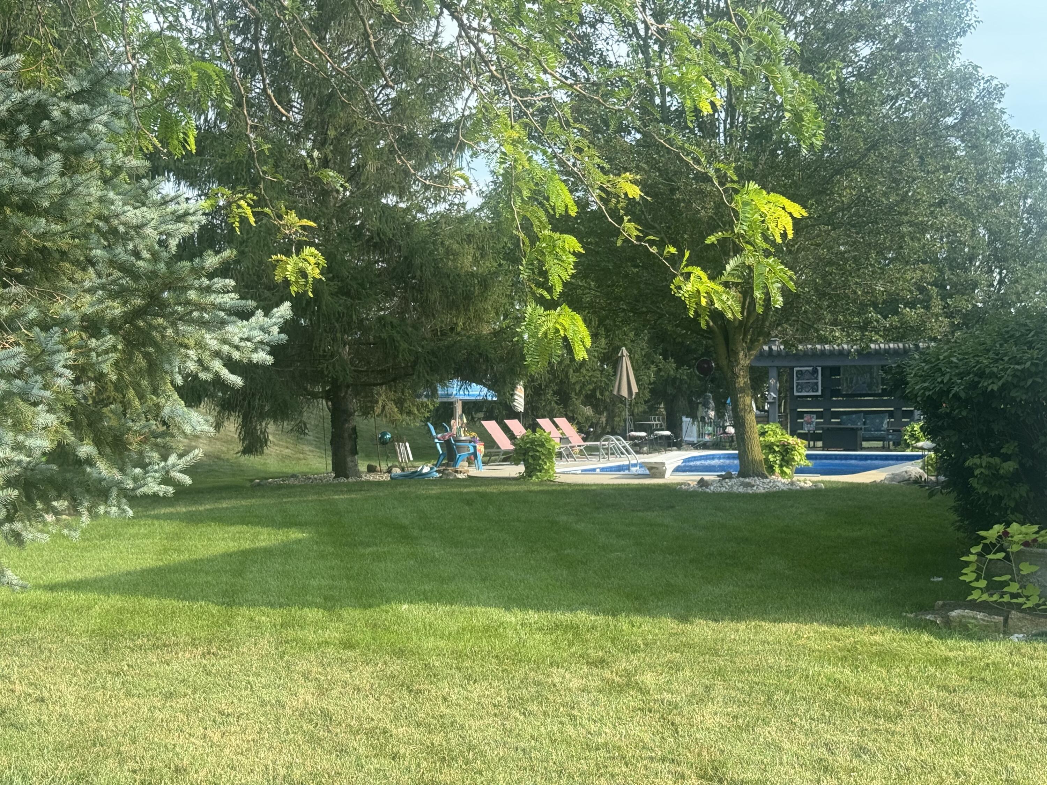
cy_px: 392
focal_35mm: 48
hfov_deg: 39.7
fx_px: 1452
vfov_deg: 30.3
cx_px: 524
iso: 64
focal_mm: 6.76
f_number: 1.78
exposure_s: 1/854
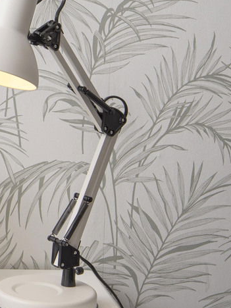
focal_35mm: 148
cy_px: 5
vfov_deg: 13.2
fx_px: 1317
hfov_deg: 9.5
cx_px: -187
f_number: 11
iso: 64
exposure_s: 1/5
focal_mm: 45
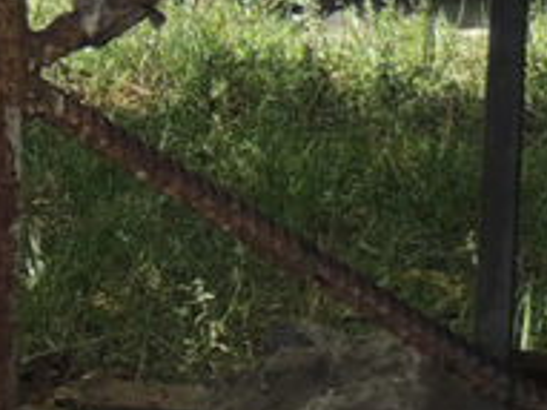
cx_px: -1263
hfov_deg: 2.7
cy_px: 278
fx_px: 11576
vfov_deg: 2.0
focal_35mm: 733
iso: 160
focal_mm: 17.8
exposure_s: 1/400
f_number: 4.1
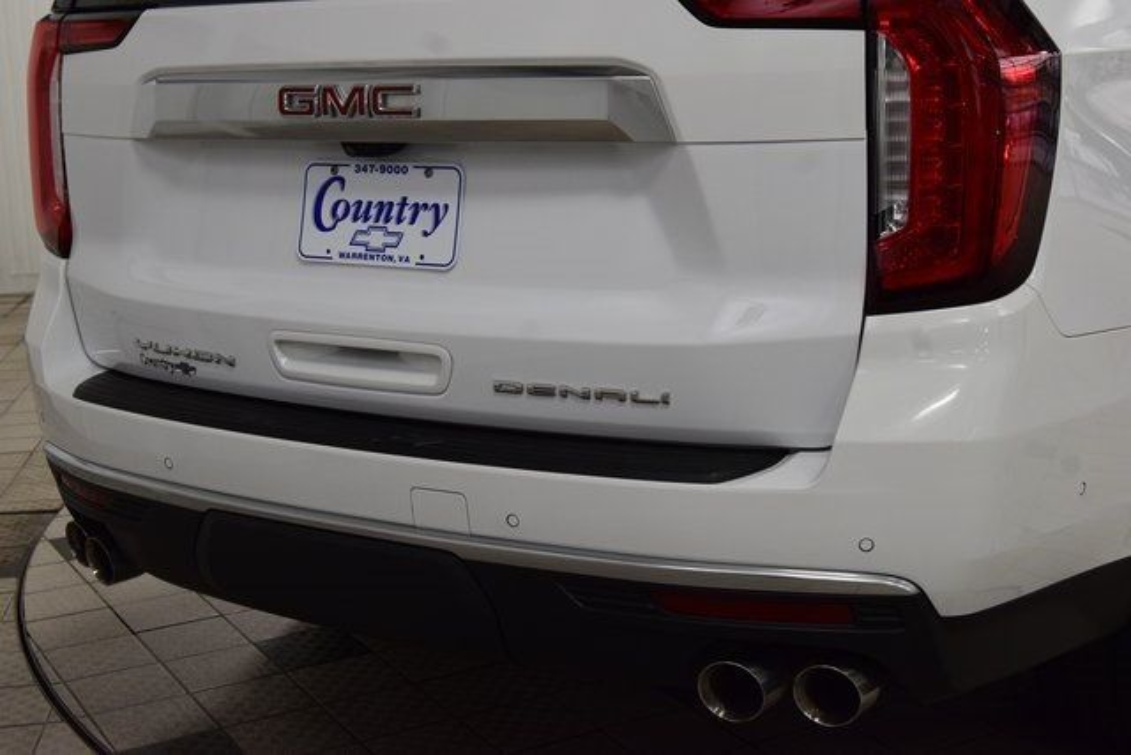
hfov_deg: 37.8
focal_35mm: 52
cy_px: 378
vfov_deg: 25.8
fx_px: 1650
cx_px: 566
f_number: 8
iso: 1400
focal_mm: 35
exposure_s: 1/60
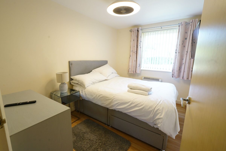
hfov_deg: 96.7
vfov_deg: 73.8
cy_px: 76
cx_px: 113
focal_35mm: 16
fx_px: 100
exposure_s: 1/13
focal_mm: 16
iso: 500
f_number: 8
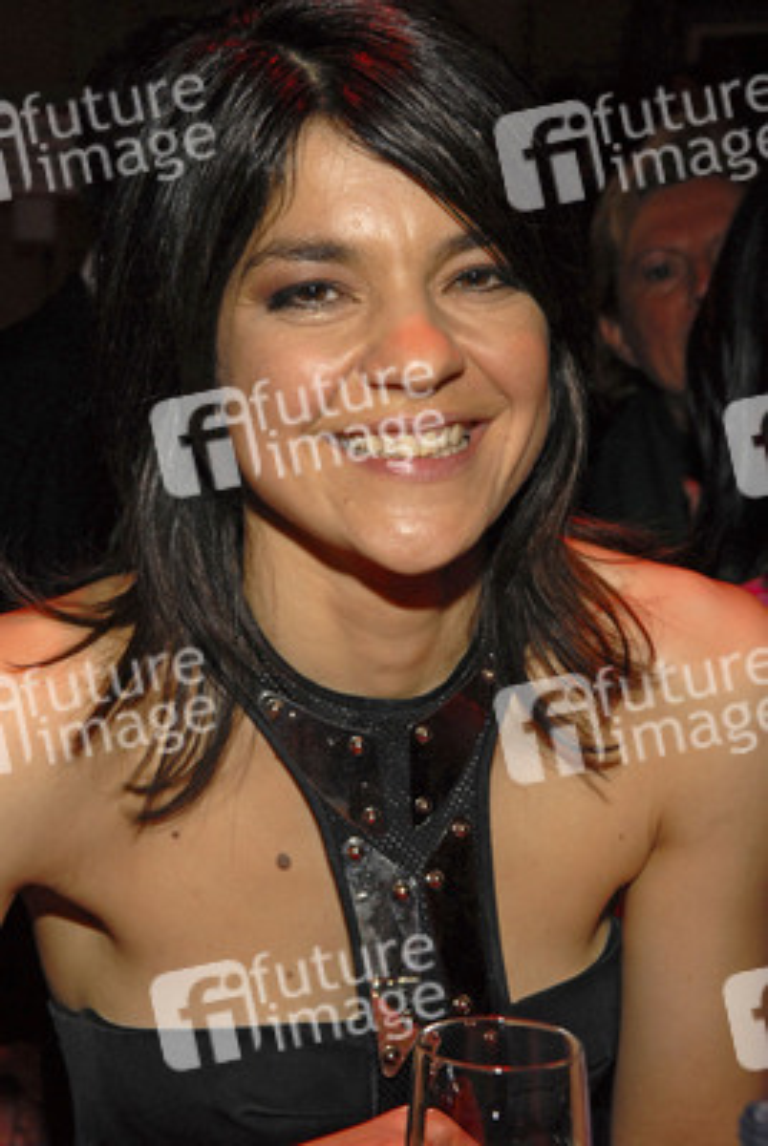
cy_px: 573
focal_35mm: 68
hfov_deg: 20.2
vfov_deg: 29.8
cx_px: 384
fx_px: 2152
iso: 400
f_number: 8
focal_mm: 45
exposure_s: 1/50
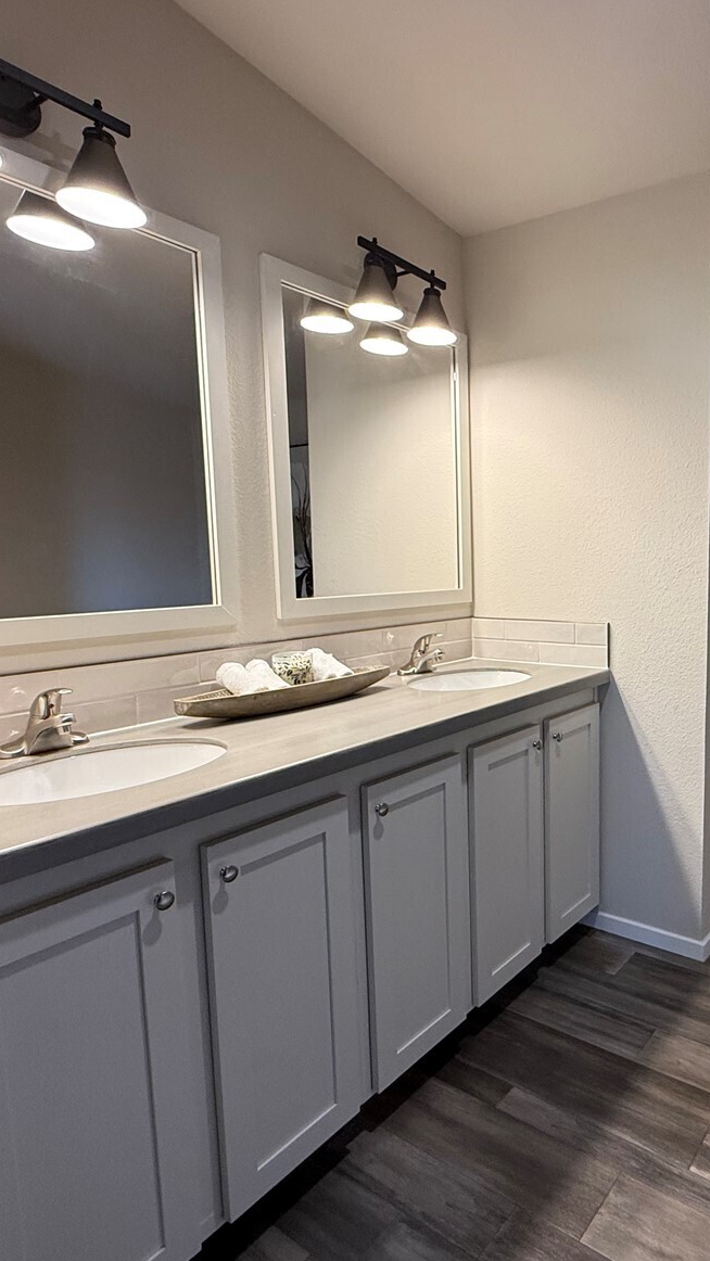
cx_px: 583
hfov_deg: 49.9
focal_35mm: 21
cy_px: 630
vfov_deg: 83.8
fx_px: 703
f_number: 2.2
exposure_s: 1/120
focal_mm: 2.22
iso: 200
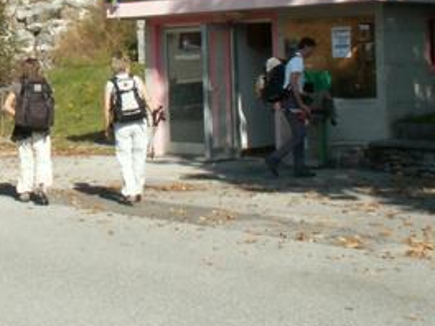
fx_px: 1068
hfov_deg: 22.3
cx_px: 15
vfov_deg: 16.9
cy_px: -21
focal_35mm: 85
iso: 50
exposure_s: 1/100
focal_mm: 5.86
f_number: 8
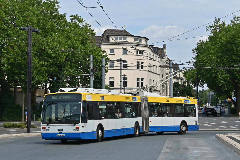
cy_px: 80
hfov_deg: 27.0
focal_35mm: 75
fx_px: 500
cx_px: 120
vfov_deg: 18.2
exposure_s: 1/1250
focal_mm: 50
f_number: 6.3
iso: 200
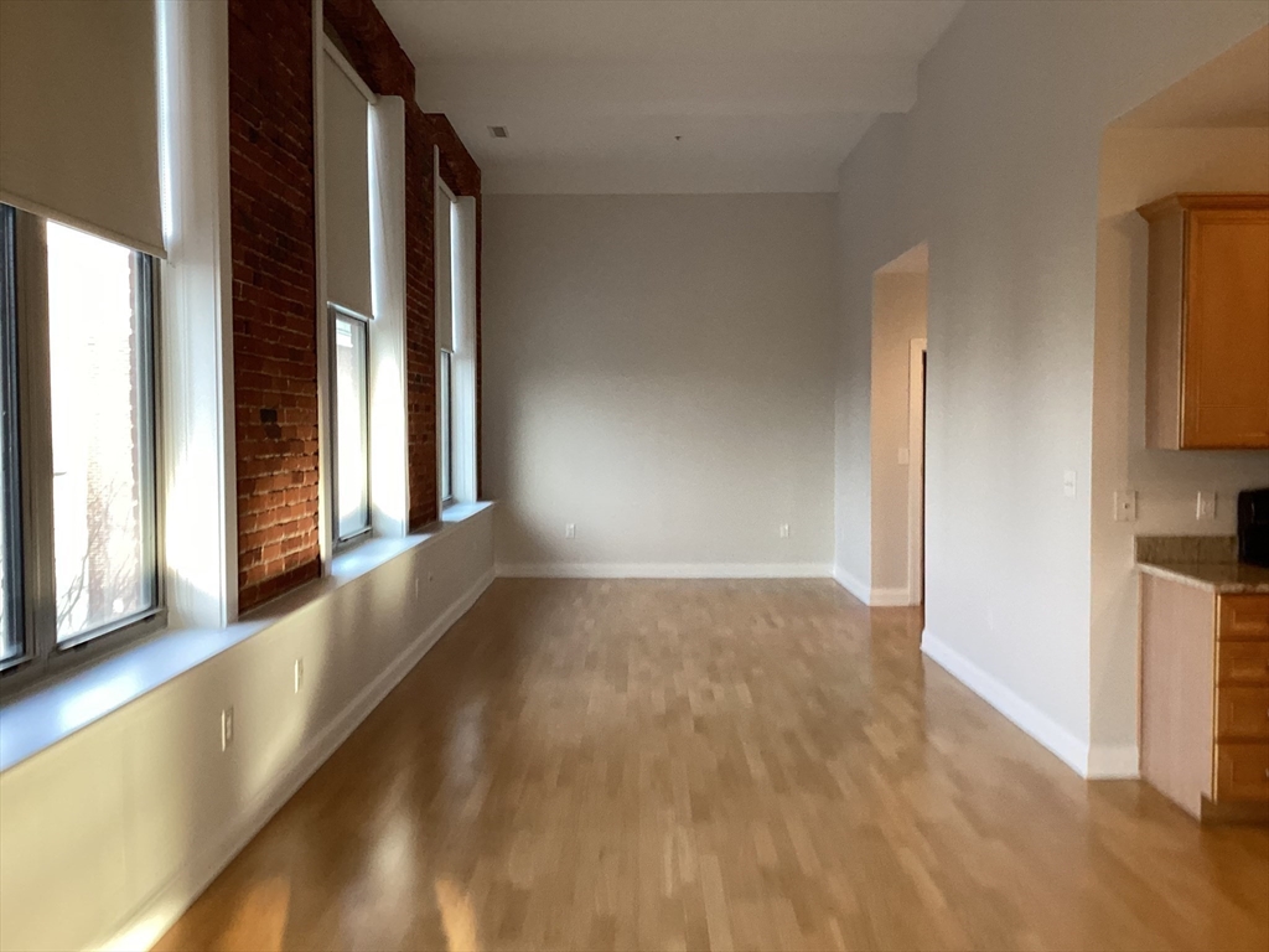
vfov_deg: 45.4
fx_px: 1136
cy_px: 476
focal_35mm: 31
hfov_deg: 58.4
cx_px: 634
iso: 80
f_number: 2.4
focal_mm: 3.3
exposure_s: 1/50
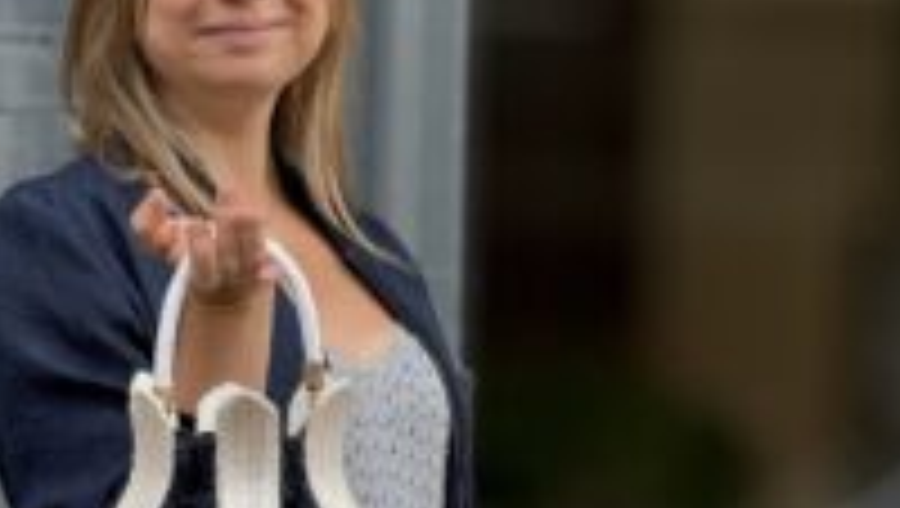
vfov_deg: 4.7
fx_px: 6235
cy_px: 598
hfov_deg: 8.3
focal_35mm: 261
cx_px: 297
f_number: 2.8
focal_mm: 15.66
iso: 50
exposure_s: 1/141
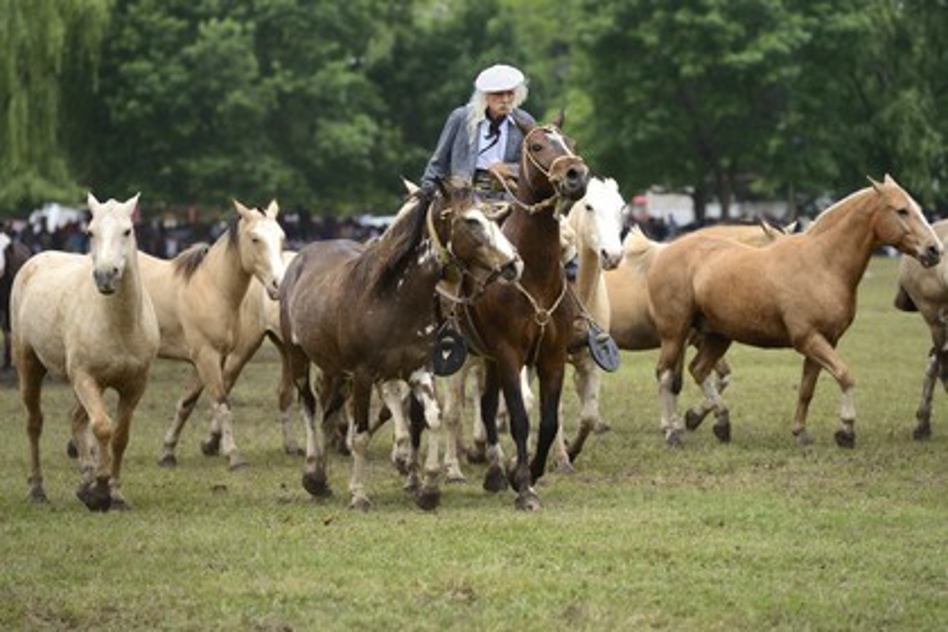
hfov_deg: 10.3
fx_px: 5266
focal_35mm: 200
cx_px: 474
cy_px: 316
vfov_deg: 6.9
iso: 400
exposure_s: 1/640
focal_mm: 200
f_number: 5
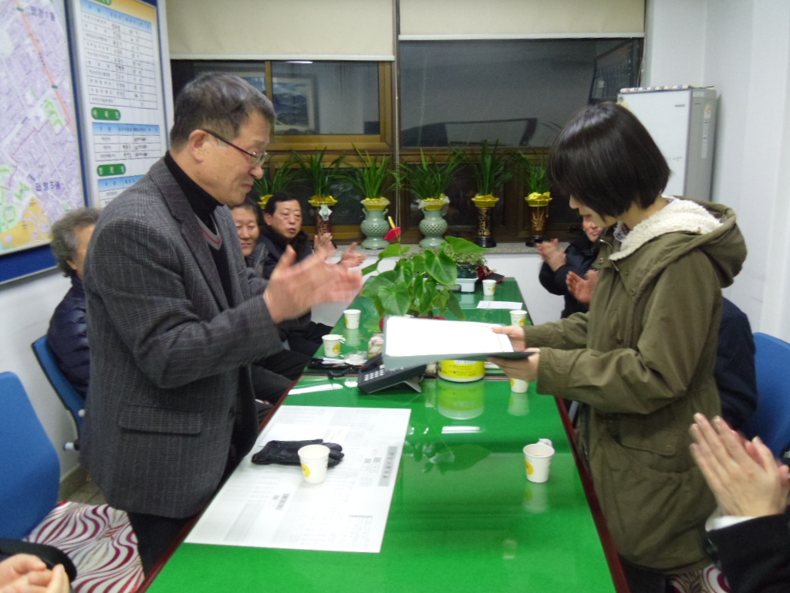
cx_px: 395
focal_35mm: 31
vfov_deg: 45.4
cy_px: 296
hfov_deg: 58.4
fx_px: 707
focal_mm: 5.6
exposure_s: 1/30
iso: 400
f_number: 3.3
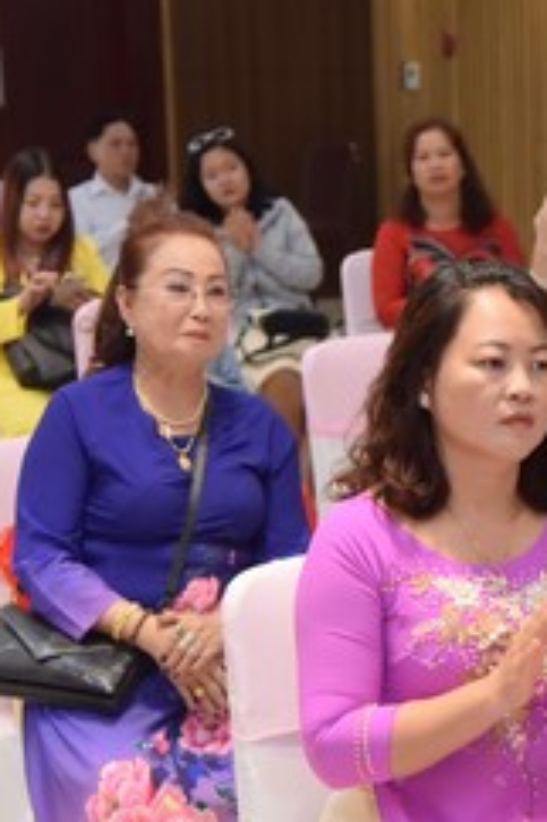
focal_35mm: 148
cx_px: 673
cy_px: 594
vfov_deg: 13.8
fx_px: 3378
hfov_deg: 9.1
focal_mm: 55
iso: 1000
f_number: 4.5
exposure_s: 1/125
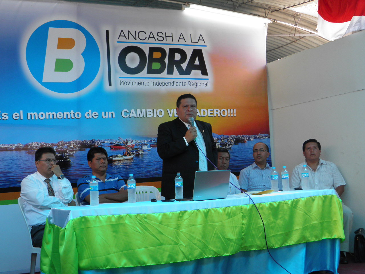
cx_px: 182
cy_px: 137
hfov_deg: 38.9
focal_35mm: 49
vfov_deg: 29.7
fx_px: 517
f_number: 3.5
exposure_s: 1/80
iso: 100
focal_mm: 8.9
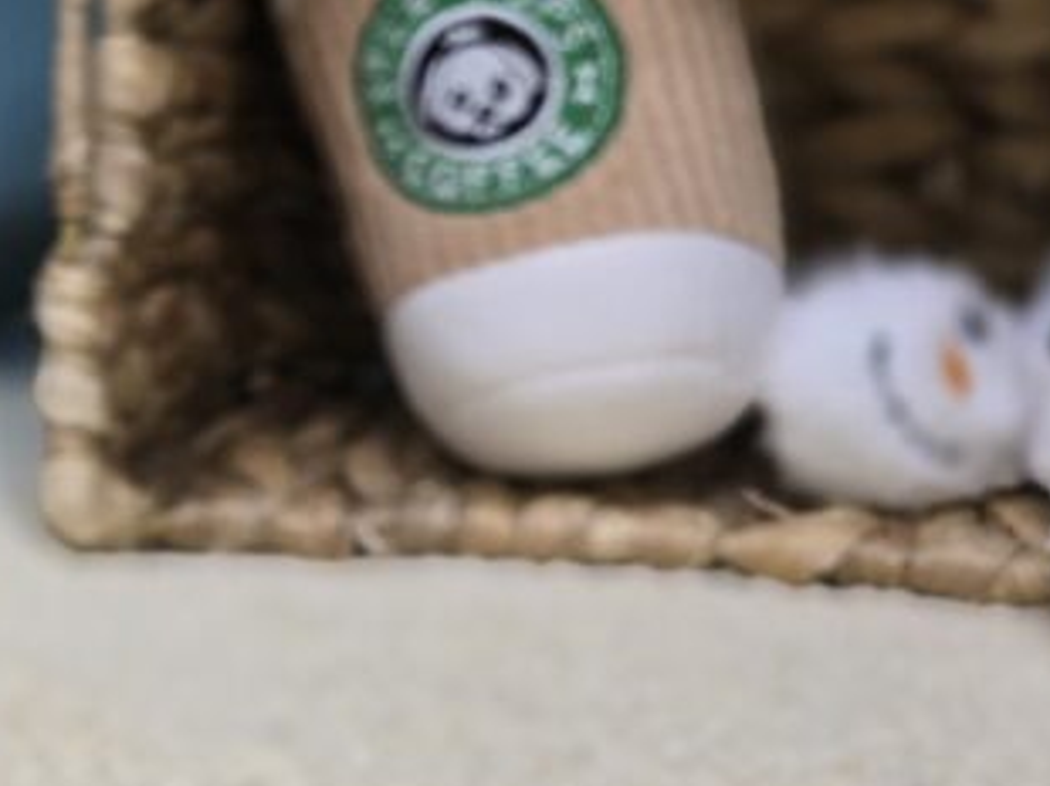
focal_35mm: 76
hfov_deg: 20.7
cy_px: 376
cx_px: -640
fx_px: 2304
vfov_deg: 19.4
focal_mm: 6.3
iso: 40
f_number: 1.7
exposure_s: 1/120
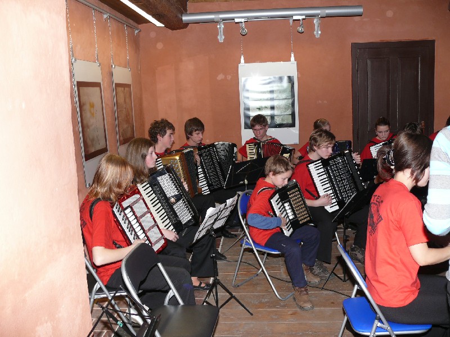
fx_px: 455
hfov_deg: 52.6
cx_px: 225
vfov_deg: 40.7
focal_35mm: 35
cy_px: 168
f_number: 2.8
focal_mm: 7.4
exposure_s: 1/30
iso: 100
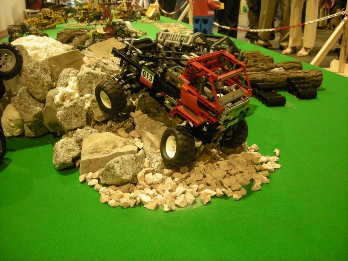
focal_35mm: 35
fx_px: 352
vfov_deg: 40.7
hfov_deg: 52.6
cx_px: 174
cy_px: 130
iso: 400
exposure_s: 1/22.1
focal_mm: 5.7
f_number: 2.8
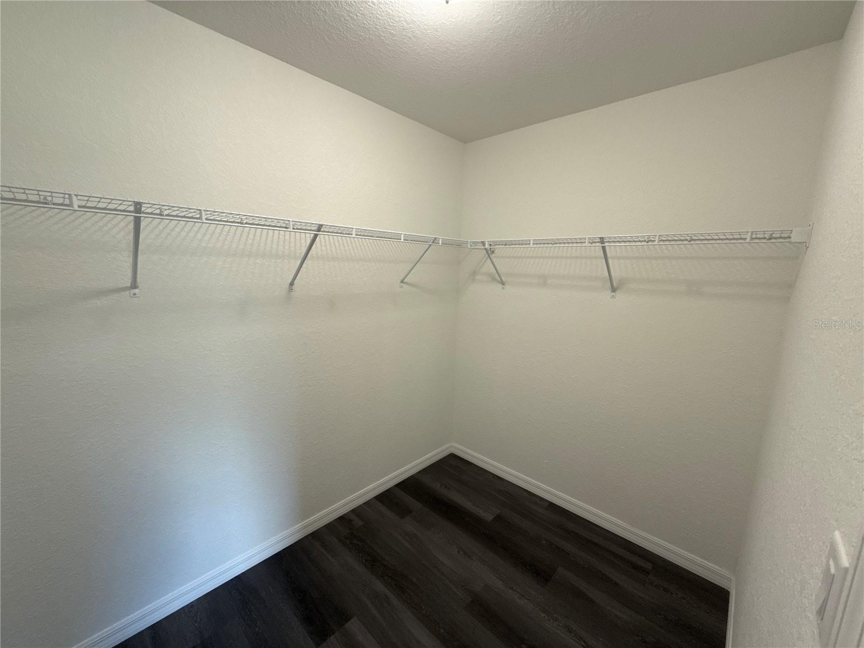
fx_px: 349
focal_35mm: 14
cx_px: 432
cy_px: 324
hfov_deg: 102.1
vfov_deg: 85.7
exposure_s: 1/120
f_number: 2.2
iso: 200
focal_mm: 2.22
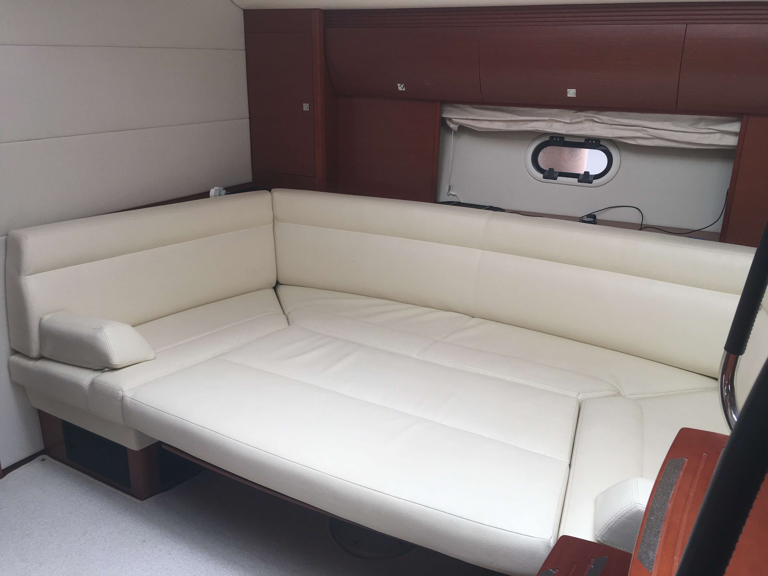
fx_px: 643
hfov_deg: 61.7
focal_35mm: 29
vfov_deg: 48.2
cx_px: 384
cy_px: 288
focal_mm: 4.15
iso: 32
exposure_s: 1/100
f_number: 2.2
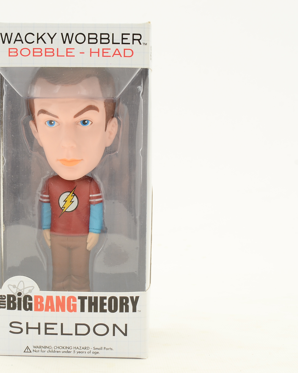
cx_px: 76
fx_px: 893
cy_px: 186
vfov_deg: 23.6
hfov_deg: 18.8
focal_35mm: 81
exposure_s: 1/60
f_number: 13
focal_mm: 38
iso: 320
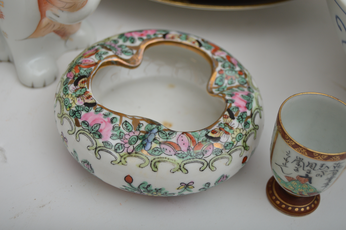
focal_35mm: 60
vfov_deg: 22.6
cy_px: 115
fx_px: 576
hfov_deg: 33.4
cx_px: 173
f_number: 5
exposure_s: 1/200
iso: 200
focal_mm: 40
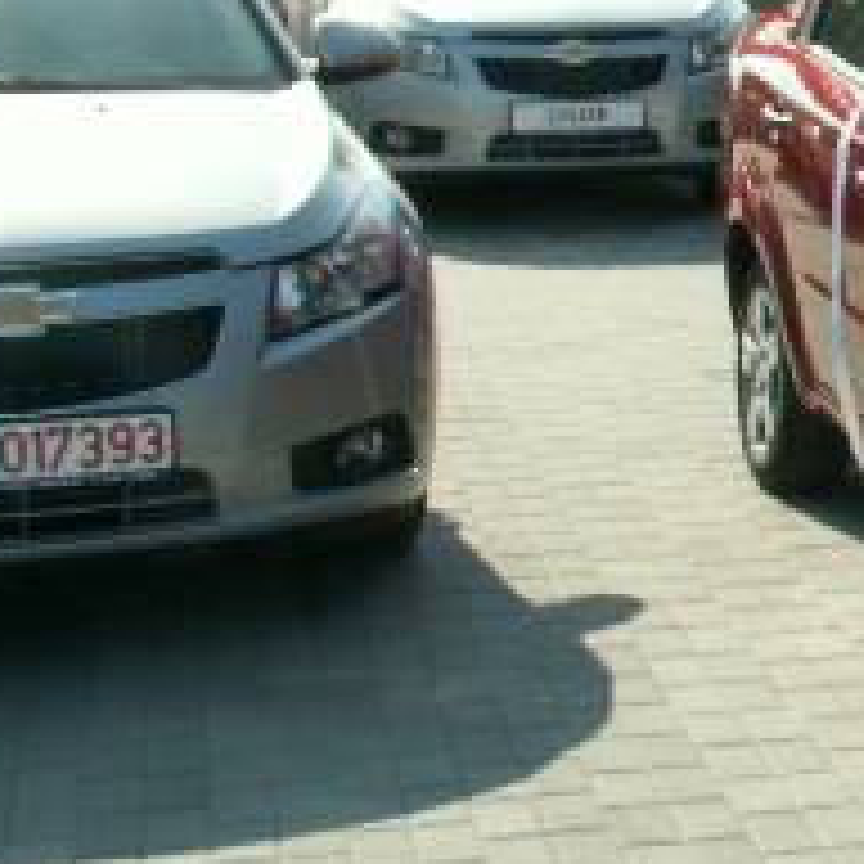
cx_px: 1408
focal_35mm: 103
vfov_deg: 16.7
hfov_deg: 15.2
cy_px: 126
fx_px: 2909
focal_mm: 5.86
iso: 50
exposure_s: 1/100
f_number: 8
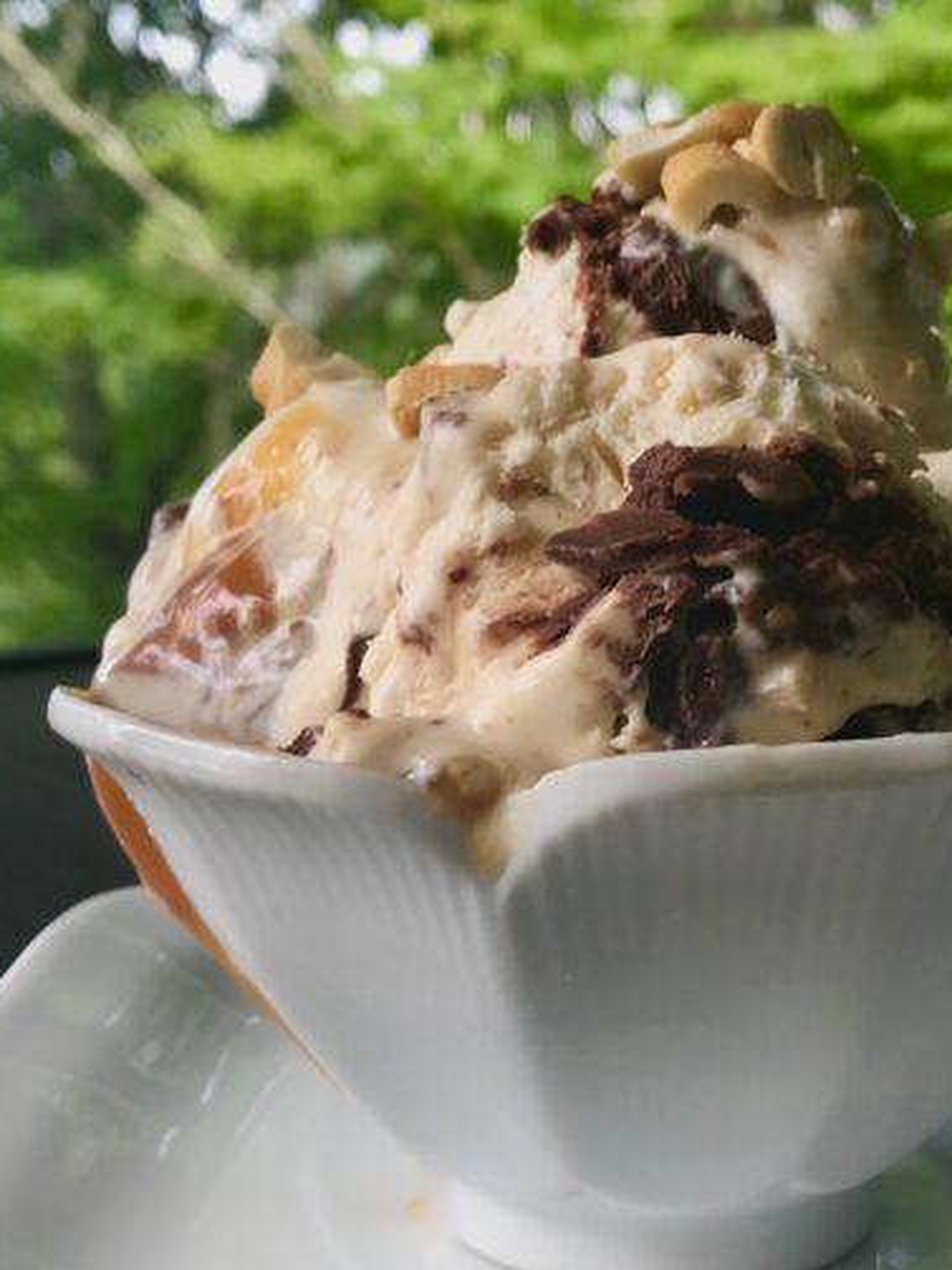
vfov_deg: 33.8
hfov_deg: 25.3
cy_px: 626
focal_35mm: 57
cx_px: 720
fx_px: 2091
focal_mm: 3.99
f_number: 1.8
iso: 20
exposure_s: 1/150
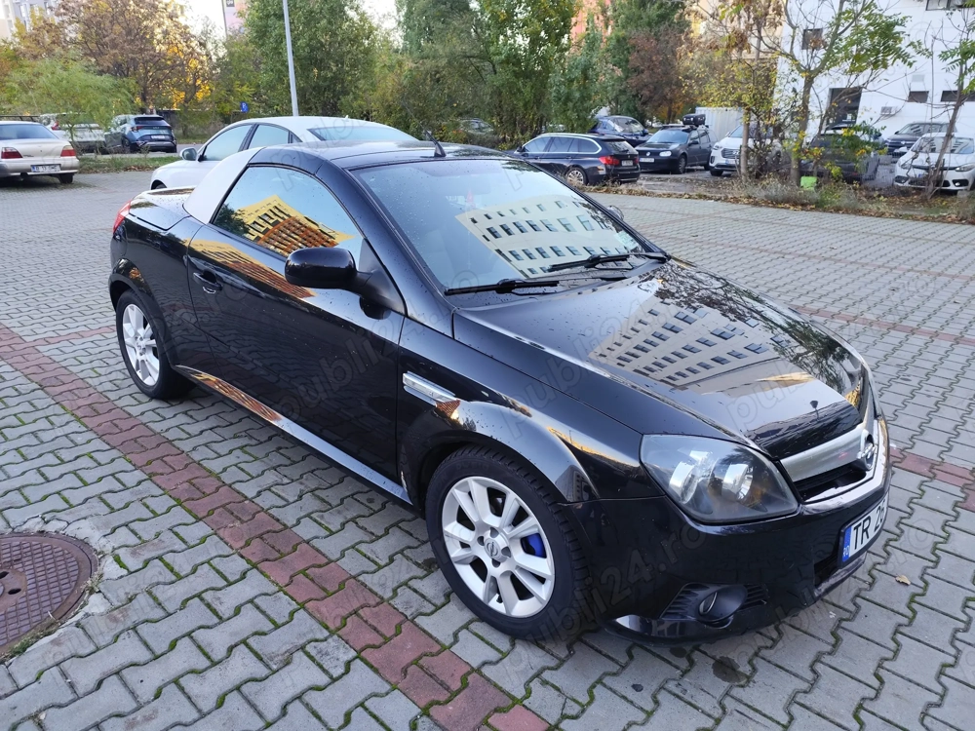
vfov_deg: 58.9
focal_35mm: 23
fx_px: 648
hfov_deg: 73.9
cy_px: 366
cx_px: 488
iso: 80
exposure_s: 1/100
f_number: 1.65
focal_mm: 6.14
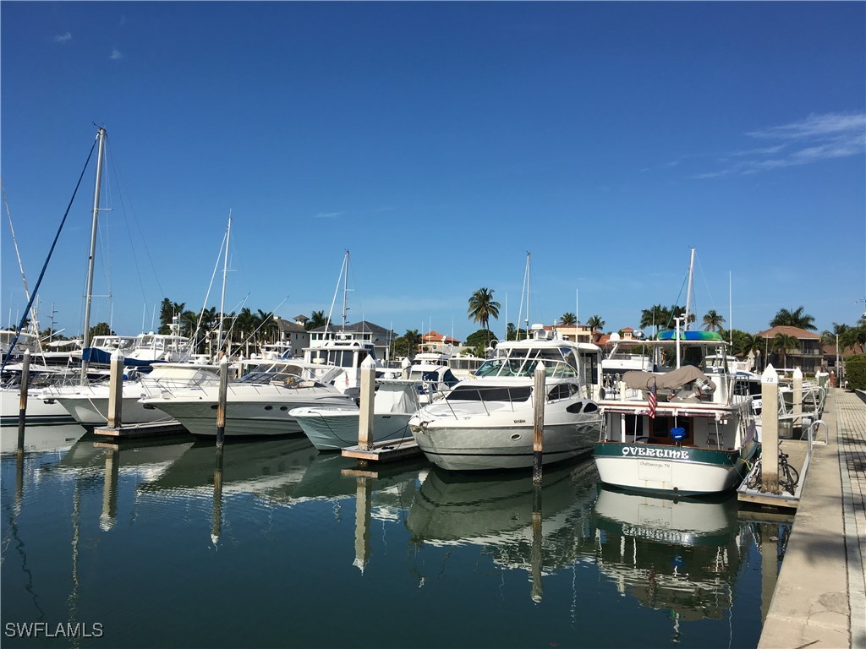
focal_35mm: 29
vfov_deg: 48.2
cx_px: 433
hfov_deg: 61.7
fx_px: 726
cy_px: 324
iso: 25
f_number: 2.2
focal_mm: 4.15
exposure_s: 1/3205
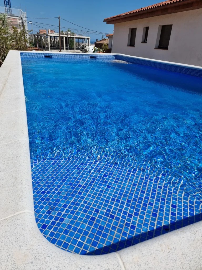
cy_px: 135
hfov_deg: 56.8
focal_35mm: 24
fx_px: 187
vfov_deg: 71.6
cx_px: 101
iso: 50
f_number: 1.8
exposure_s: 1/1872
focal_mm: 6.7
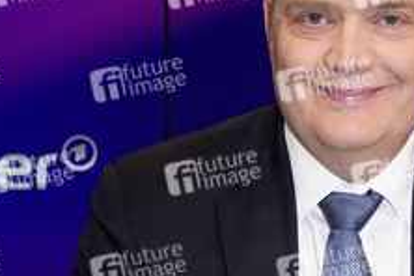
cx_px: 350
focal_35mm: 63
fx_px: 724
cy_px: 127
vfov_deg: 21.6
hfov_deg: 30.8
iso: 2000
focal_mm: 31
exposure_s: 1/160
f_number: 5.6
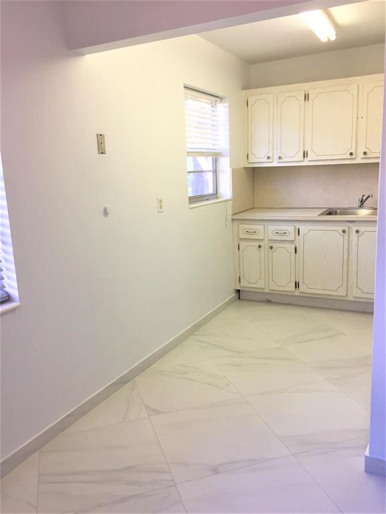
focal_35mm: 29
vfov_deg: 61.7
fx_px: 431
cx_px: 193
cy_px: 257
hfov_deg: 48.2
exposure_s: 1/60
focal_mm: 4.15
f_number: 2.2
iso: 32
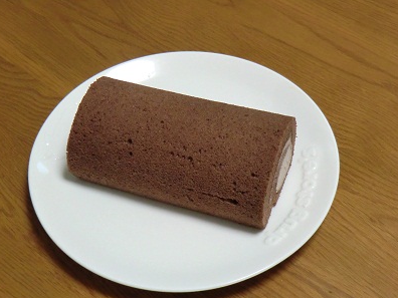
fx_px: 690
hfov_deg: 32.2
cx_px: 190
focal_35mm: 60
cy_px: 162
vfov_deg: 24.4
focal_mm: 9.8
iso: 800
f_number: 4.2
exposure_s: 1/60
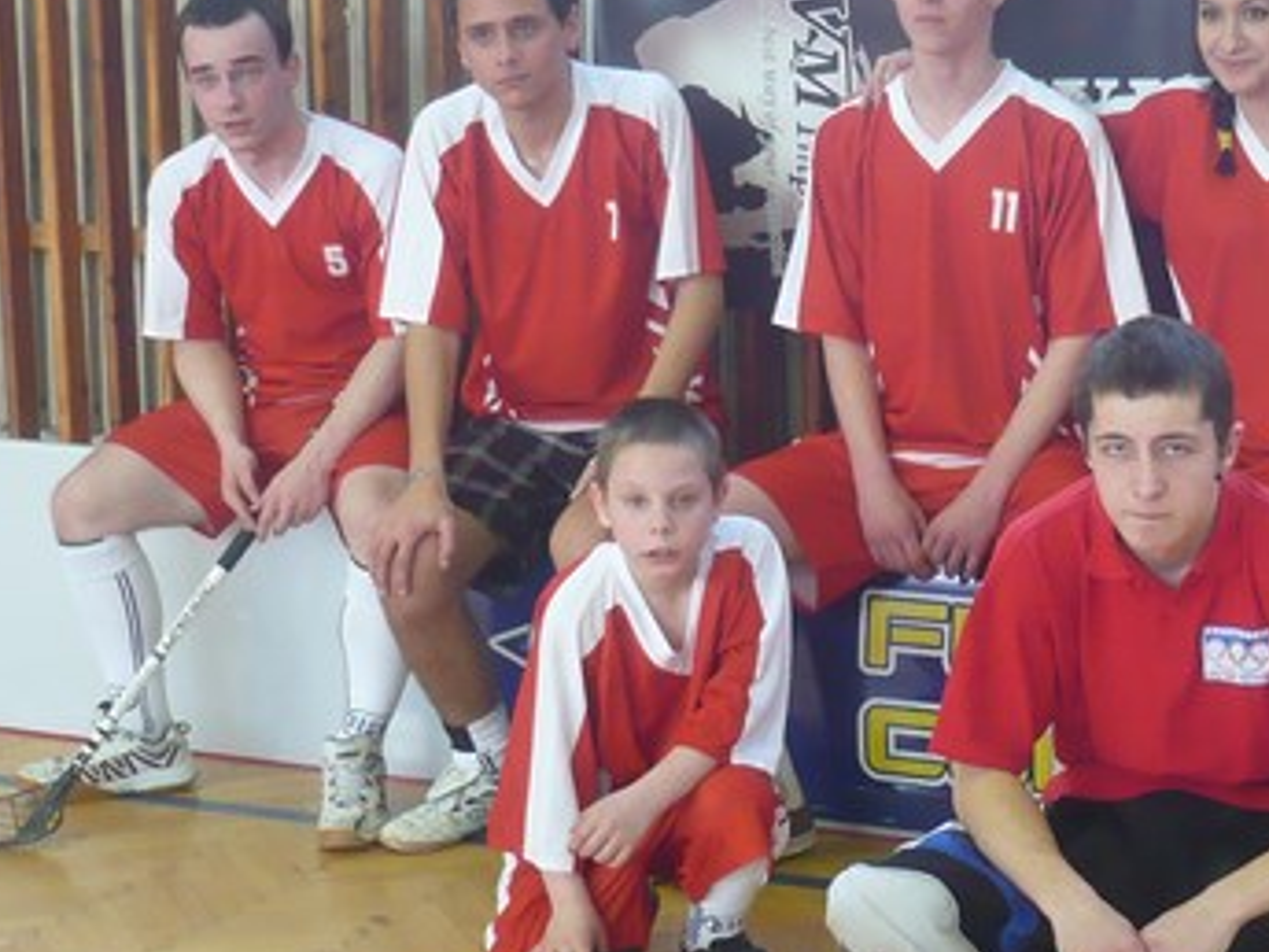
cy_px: 417
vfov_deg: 15.4
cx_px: 1048
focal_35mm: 96
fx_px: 3519
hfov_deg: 20.2
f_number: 3
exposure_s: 1/50
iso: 200
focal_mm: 6.6
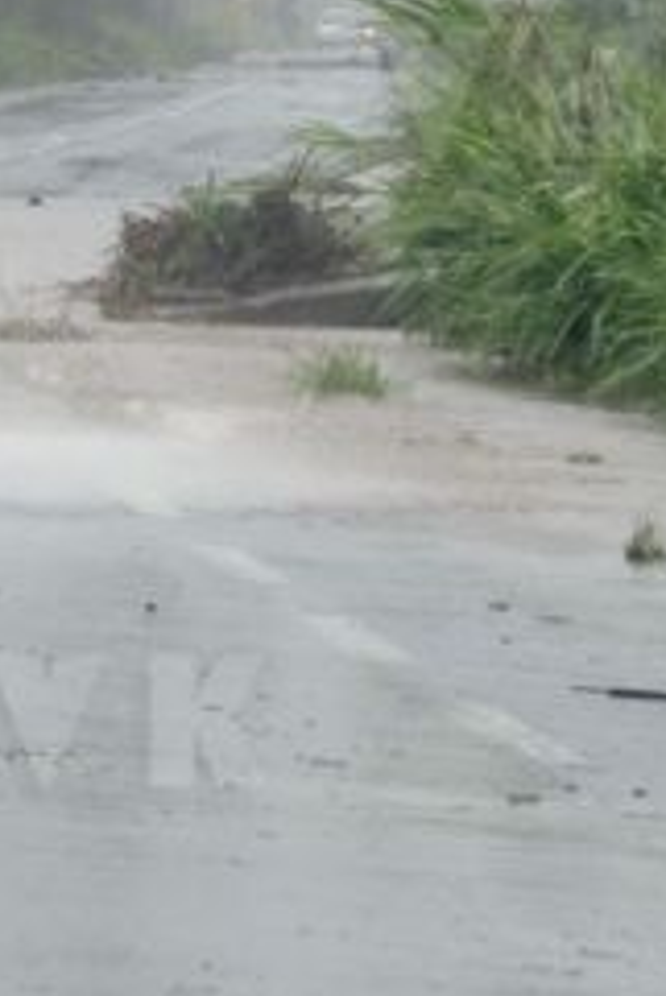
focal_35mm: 506
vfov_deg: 4.1
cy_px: 219
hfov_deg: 2.7
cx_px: -637
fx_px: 14020
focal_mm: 102
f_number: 11
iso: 1000
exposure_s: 1/500
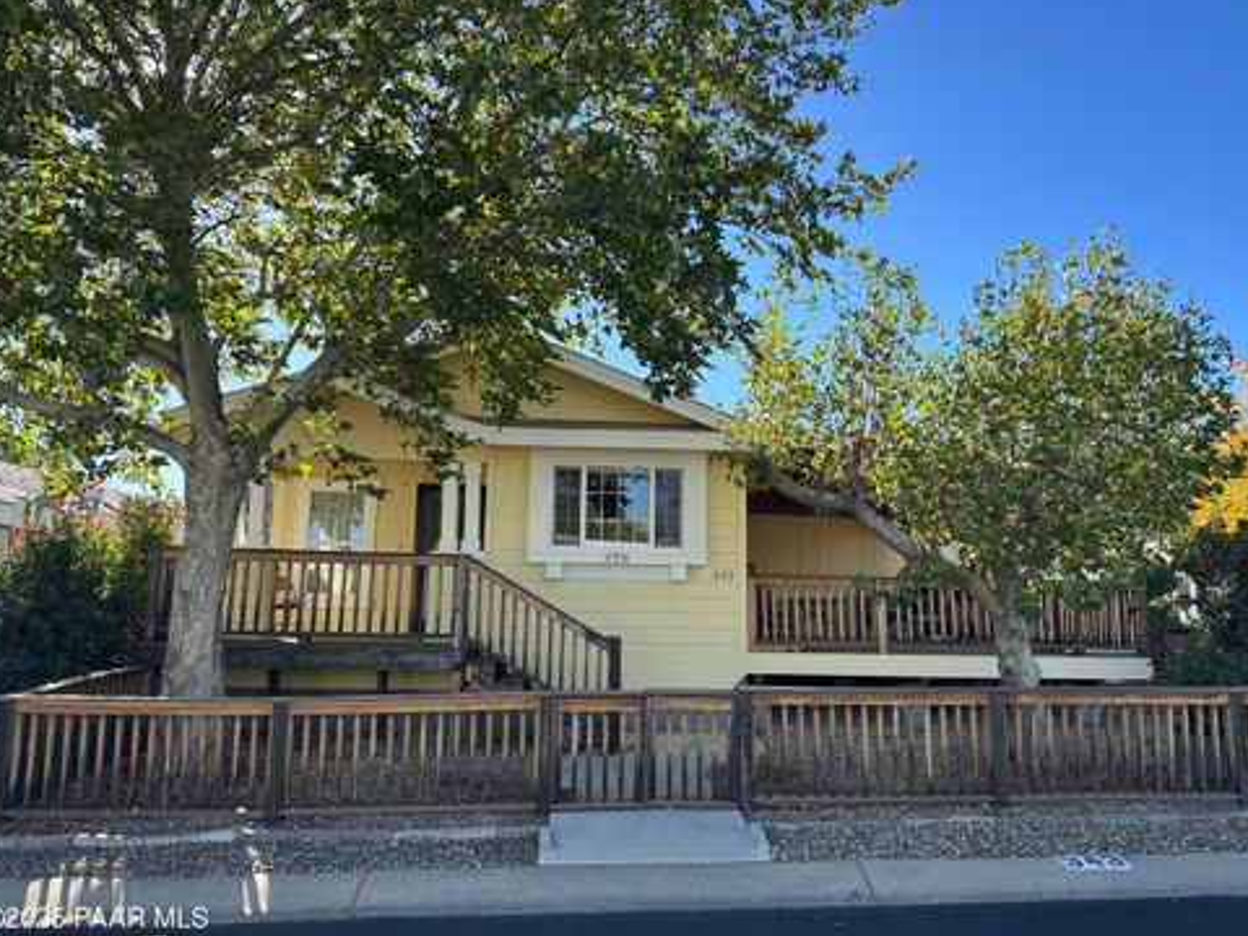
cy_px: 474
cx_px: 632
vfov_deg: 54.9
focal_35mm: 25
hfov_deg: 69.4
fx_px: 901
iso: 80
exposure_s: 1/1183
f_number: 1.78
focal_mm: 6.86
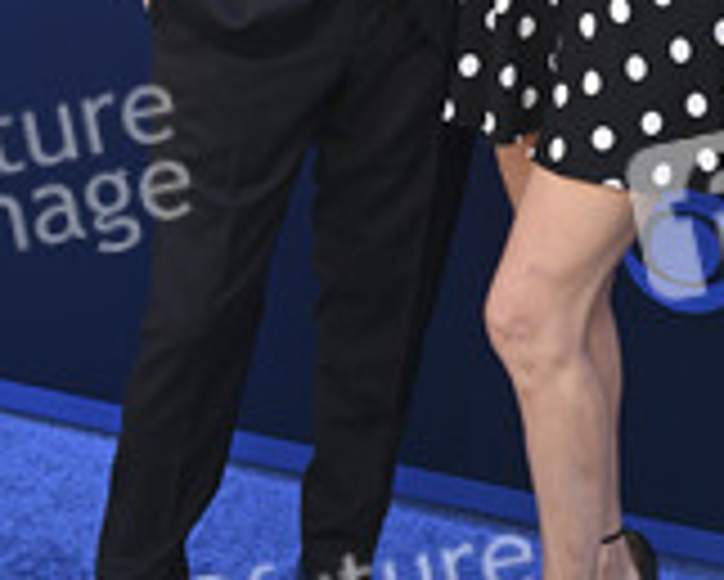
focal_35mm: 91
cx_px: 450
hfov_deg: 21.0
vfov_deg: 16.5
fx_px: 1951
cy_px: -31
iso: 320
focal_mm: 39
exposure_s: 1/200
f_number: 5.6
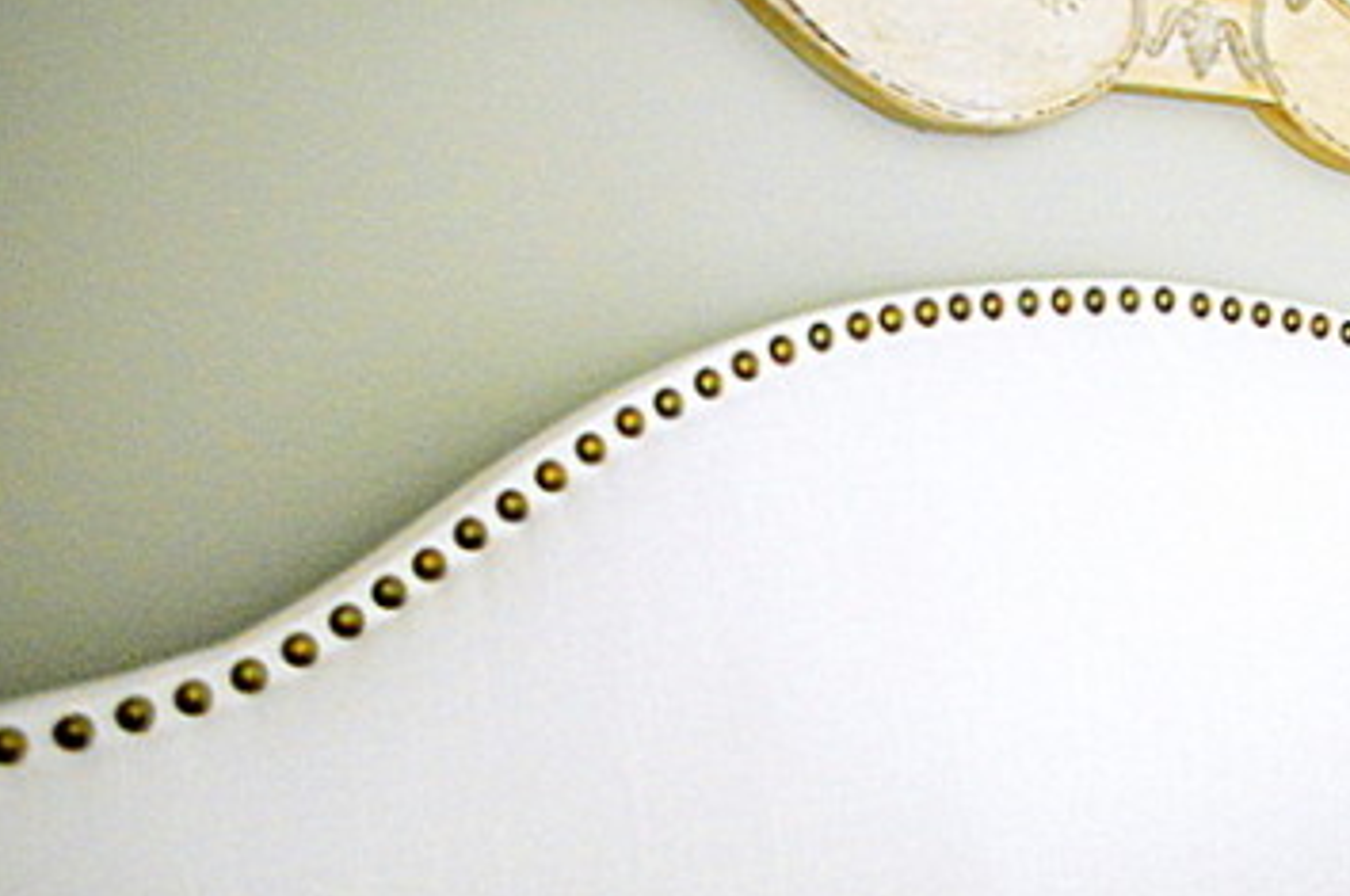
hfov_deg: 34.4
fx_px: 2097
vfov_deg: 23.8
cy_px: 692
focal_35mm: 56
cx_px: 1110
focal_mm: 22
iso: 6400
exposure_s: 1/4
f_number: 3.8
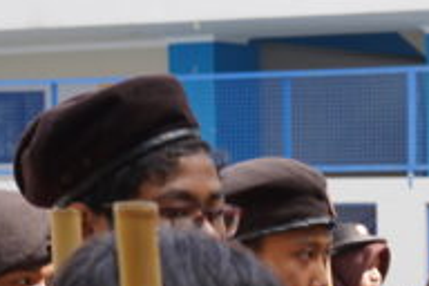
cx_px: 845
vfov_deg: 6.1
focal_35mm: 224
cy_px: 439
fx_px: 2669
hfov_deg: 8.7
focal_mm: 42
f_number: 5
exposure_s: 1/160
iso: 160
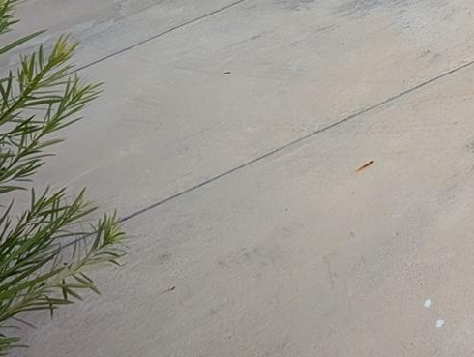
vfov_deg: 25.3
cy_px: -208
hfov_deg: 35.9
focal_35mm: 39
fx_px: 535
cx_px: 583
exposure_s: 1/1733
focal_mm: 2.23
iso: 41
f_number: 1.95
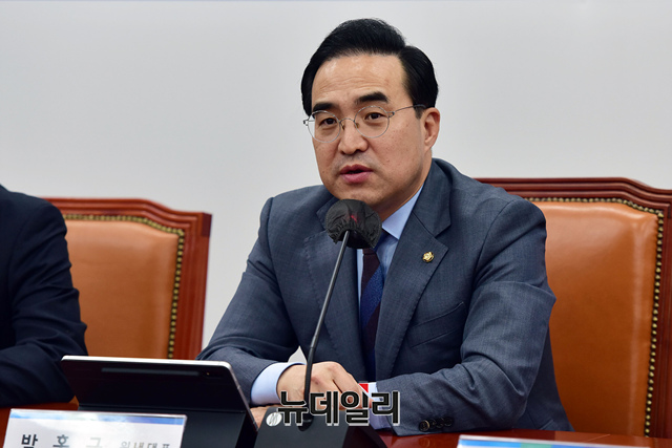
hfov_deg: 13.7
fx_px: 2800
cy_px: 224
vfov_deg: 9.2
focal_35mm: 150
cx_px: 336
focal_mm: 150
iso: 800
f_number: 4
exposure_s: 1/320
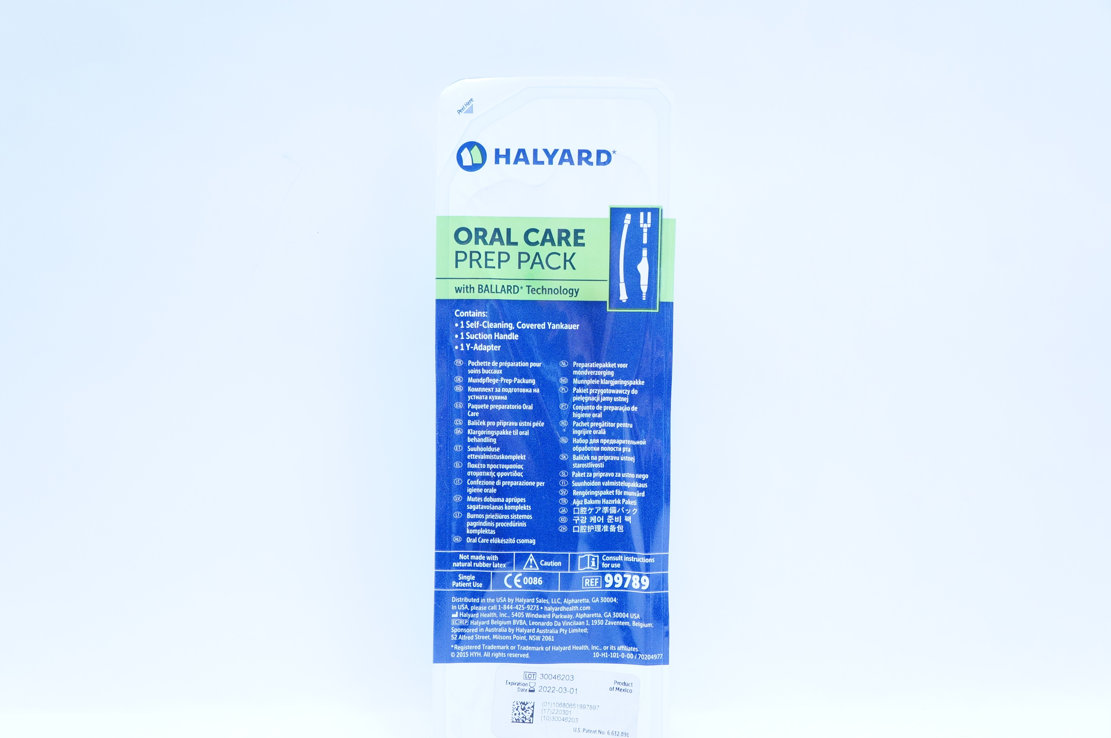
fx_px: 1017
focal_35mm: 33
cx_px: 556
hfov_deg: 57.3
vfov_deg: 39.9
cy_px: 369
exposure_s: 1/100
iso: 800
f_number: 5.6
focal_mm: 22
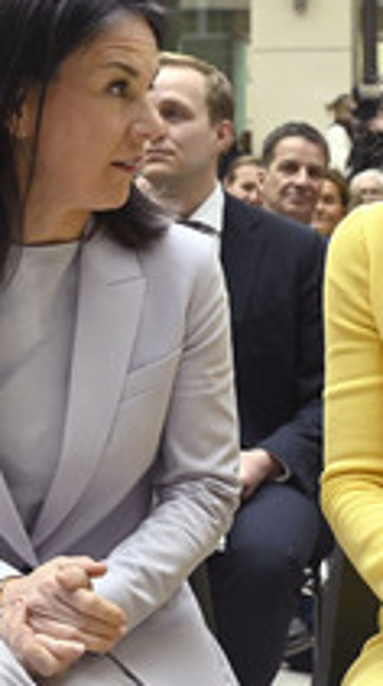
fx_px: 1342
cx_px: 294
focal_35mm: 74
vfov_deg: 28.6
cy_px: 341
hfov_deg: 16.2
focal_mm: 33
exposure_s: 1/800
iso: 4000
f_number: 5
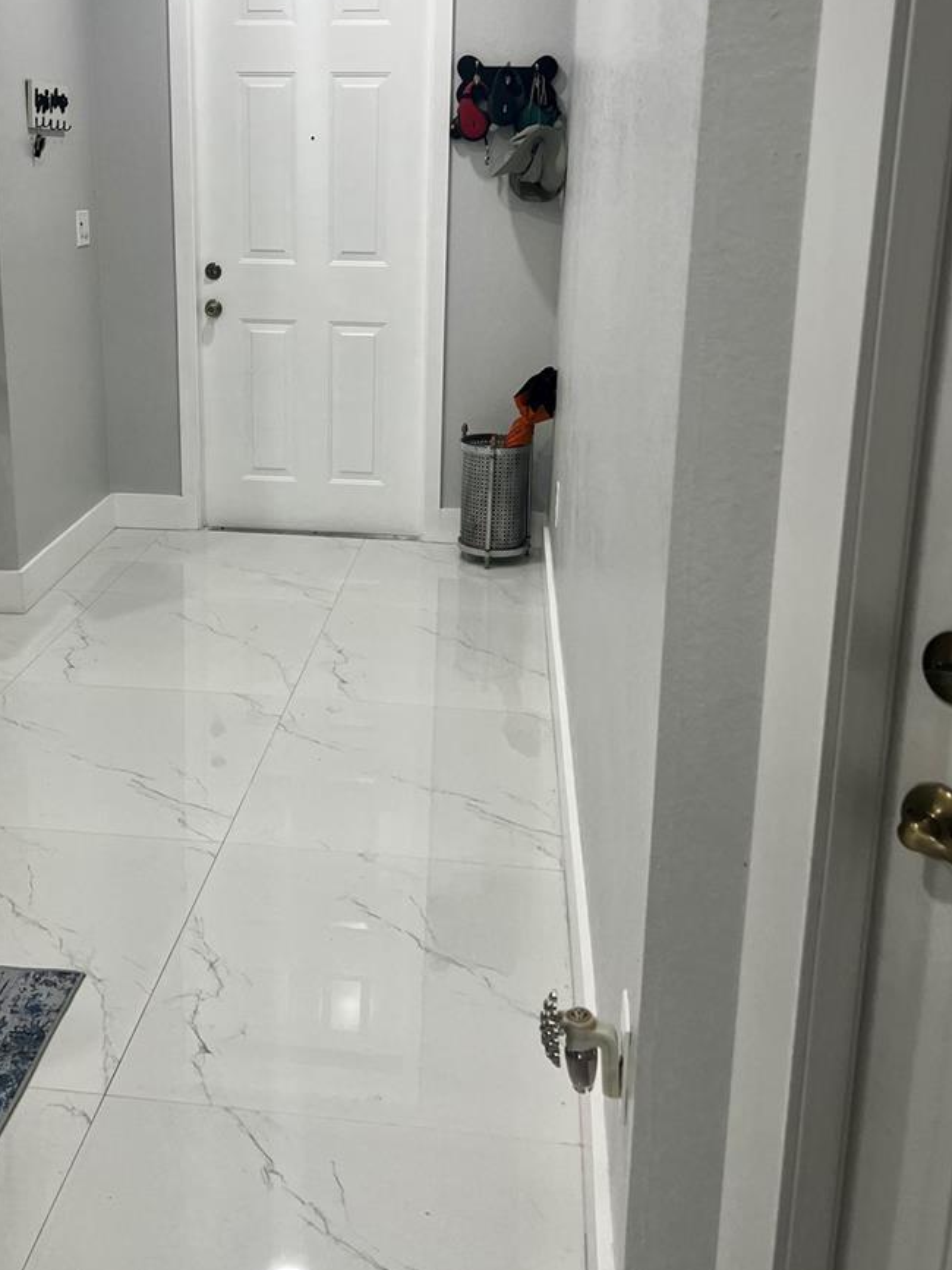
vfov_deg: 50.7
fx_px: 1320
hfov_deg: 39.4
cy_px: 460
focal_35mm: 36
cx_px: 371
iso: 100
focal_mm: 5.7
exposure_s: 1/120
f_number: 1.5
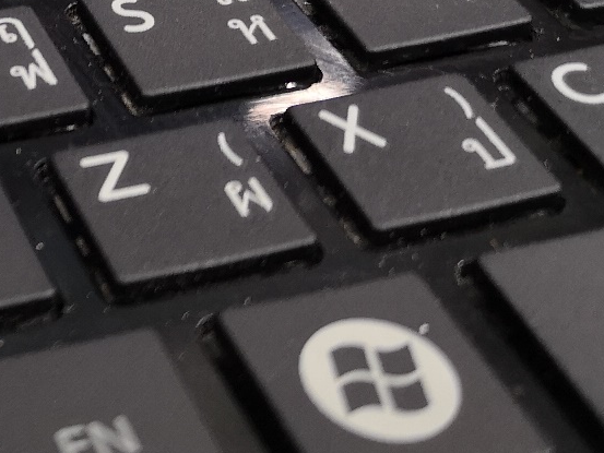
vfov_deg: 16.3
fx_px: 1553
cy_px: 0
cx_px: -223
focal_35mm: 89
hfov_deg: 19.9
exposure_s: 1/33.3
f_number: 1.8
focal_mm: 3.95
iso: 200
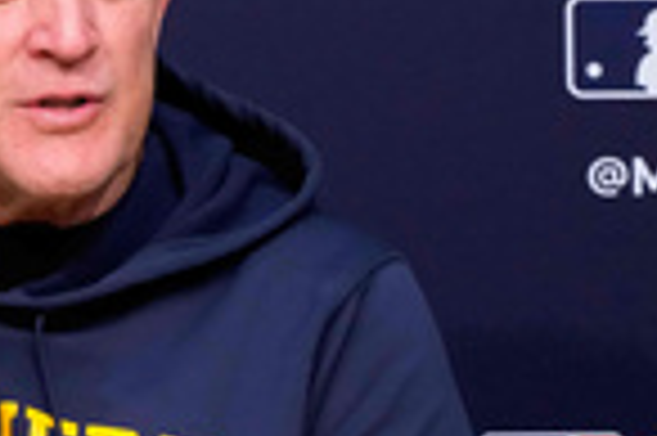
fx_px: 20490
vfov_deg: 1.2
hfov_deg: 1.8
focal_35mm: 1124
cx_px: -135
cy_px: 245
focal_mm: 321
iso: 5000
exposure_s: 1/500
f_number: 5.6
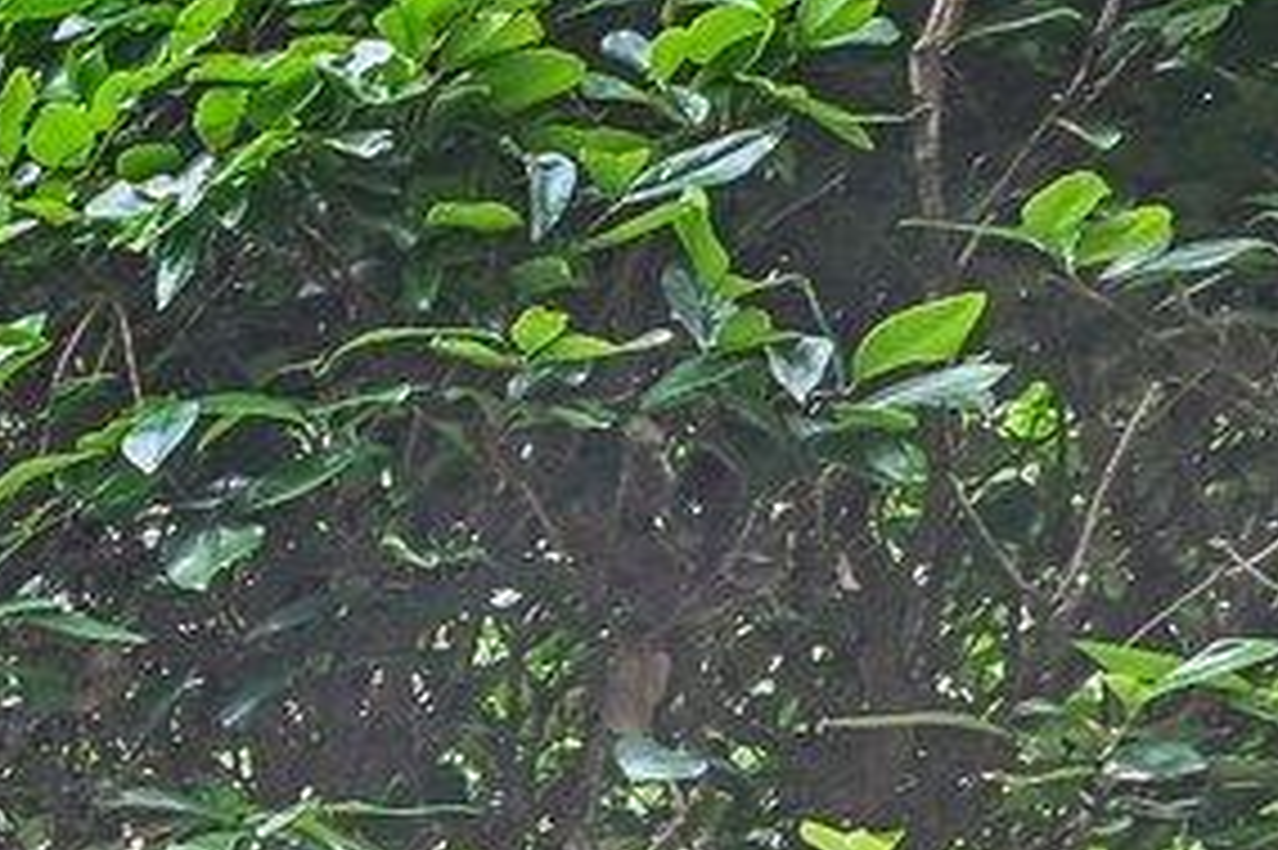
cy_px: 1489
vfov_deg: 12.5
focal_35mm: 101
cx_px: -2565
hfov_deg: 11.4
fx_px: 3583
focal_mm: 14
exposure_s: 1/15
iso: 320
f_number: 8
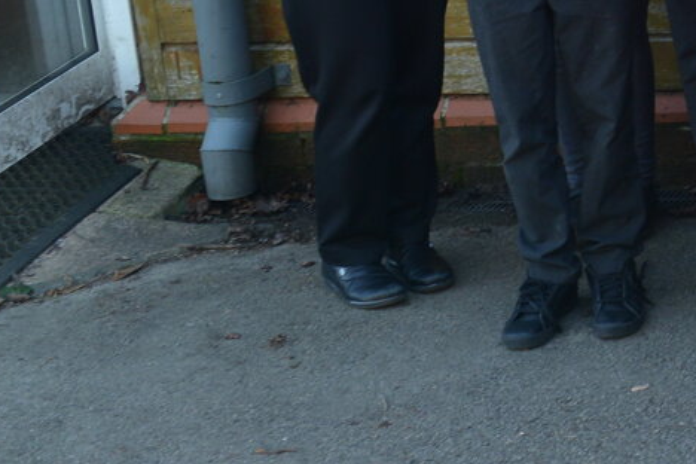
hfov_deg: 13.7
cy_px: -151
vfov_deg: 10.5
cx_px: 1386
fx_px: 2455
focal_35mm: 127
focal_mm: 29
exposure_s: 1/160
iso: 400
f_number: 5.6
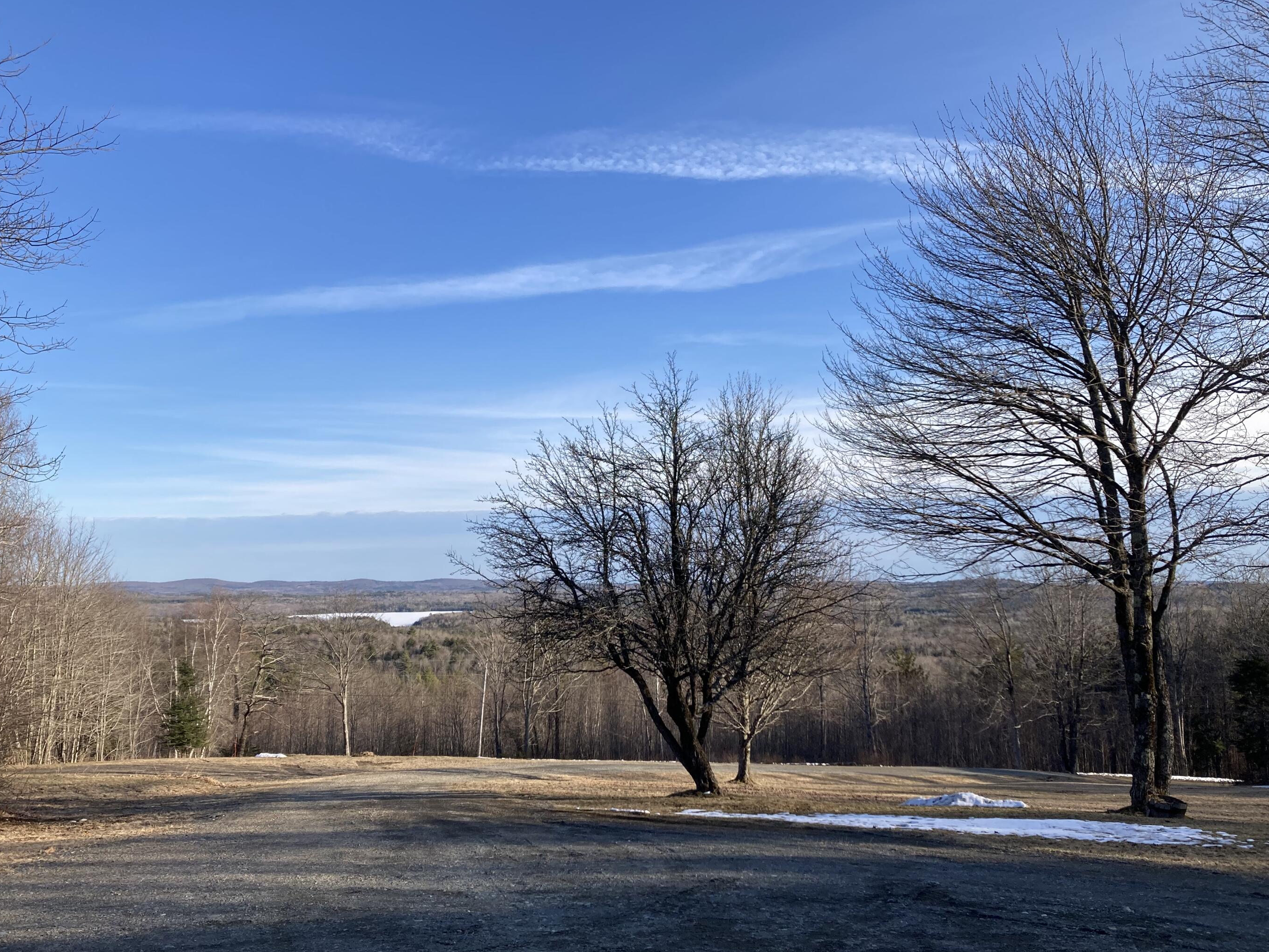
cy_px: 484
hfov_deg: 58.4
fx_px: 1136
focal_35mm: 31
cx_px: 623
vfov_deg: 45.4
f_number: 1.8
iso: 20
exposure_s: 1/1297
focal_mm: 3.99
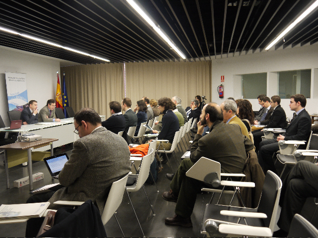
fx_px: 294
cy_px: 119
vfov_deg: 44.2
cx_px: 159
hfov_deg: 56.8
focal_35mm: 32
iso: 400
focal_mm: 16
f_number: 3.8
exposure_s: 1/13
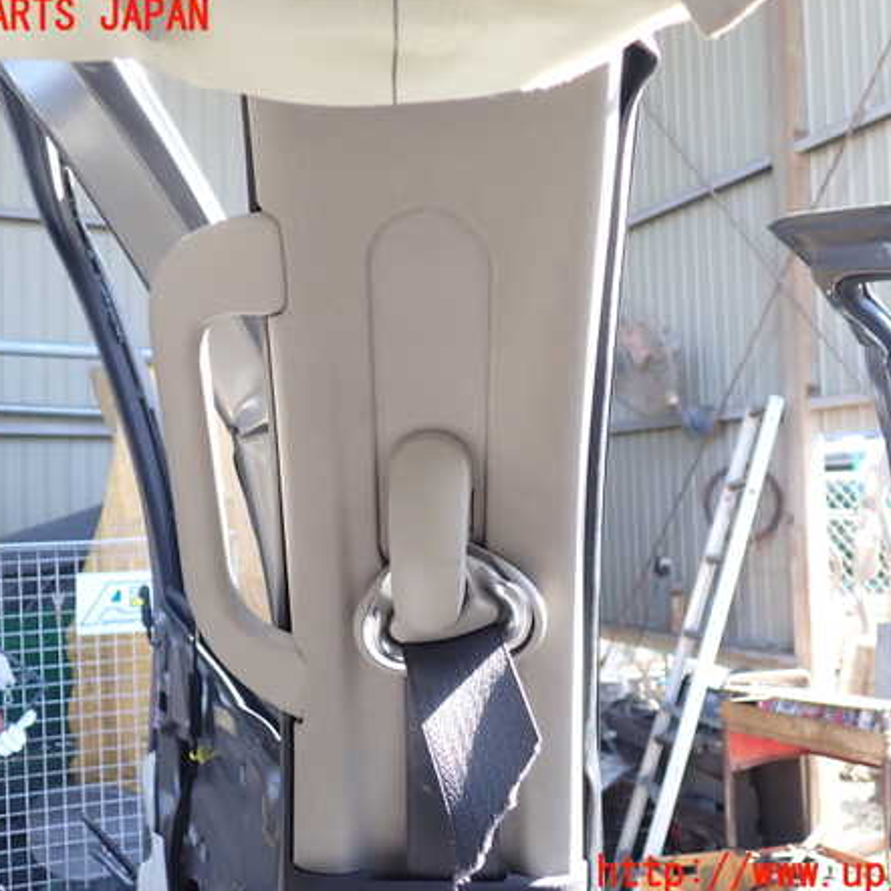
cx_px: 448
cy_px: 446
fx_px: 1048
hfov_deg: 46.0
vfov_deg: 46.0
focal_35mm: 36
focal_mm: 5.4
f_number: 2.3
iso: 100
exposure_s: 1/80
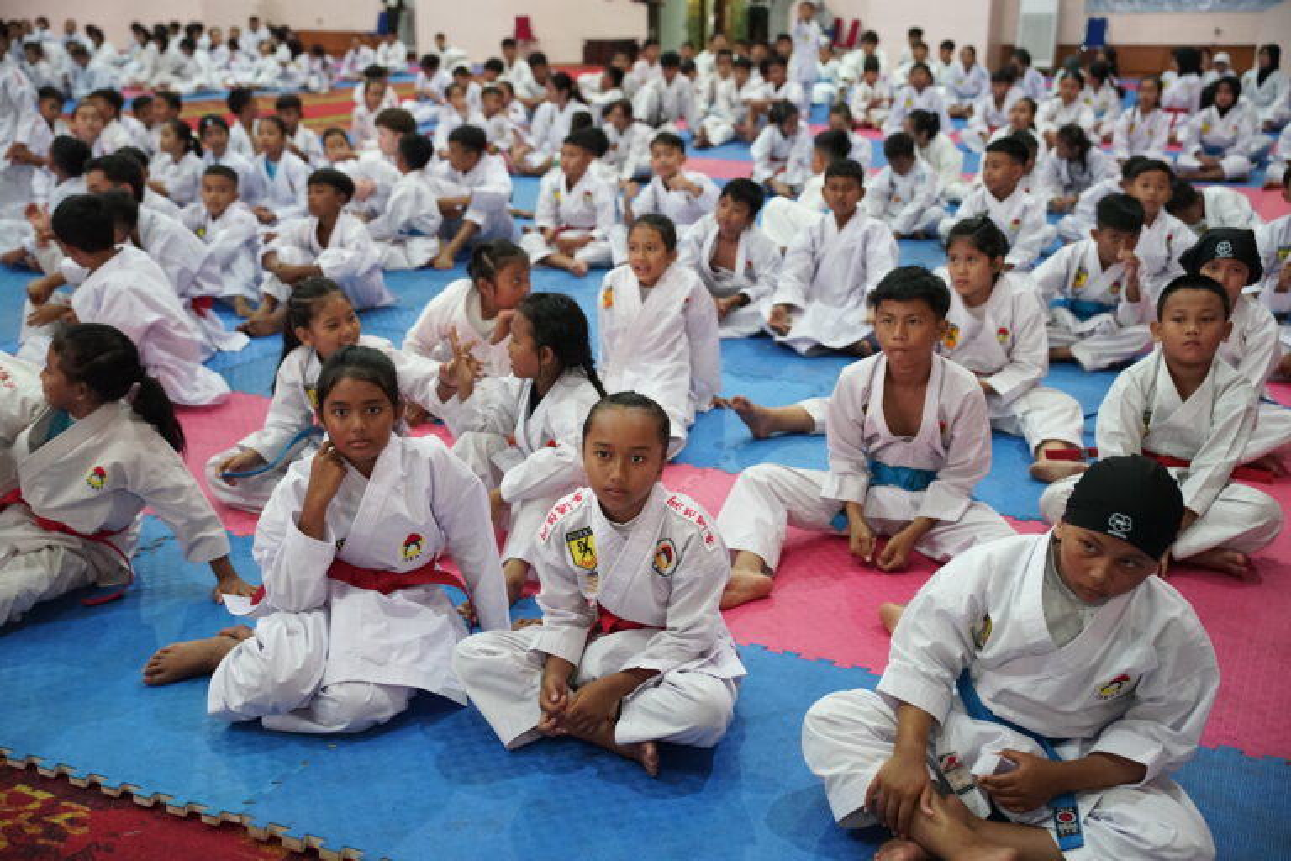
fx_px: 1398
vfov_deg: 34.2
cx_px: 646
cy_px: 430
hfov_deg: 49.6
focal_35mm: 39
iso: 4000
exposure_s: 1/100
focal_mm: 39
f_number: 2.8
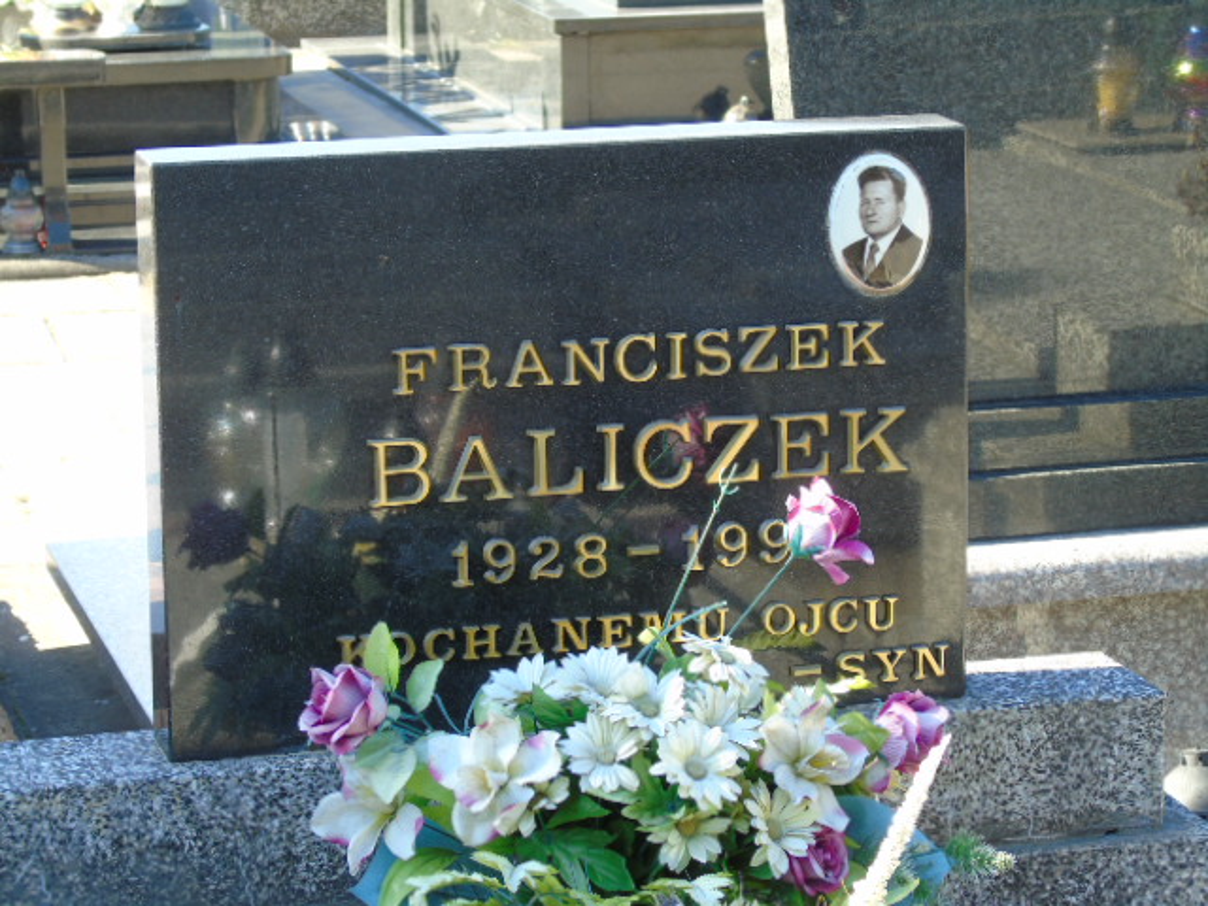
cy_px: 453
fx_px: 3769
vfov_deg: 13.7
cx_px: 604
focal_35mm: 108
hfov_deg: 18.2
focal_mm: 19
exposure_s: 1/60
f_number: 4.4
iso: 80
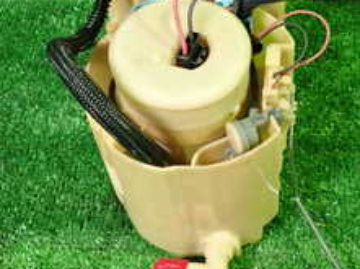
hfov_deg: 28.6
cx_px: 202
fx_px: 706
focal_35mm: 68
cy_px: 34
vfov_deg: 21.2
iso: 400
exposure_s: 1/30
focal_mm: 4.5
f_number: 2
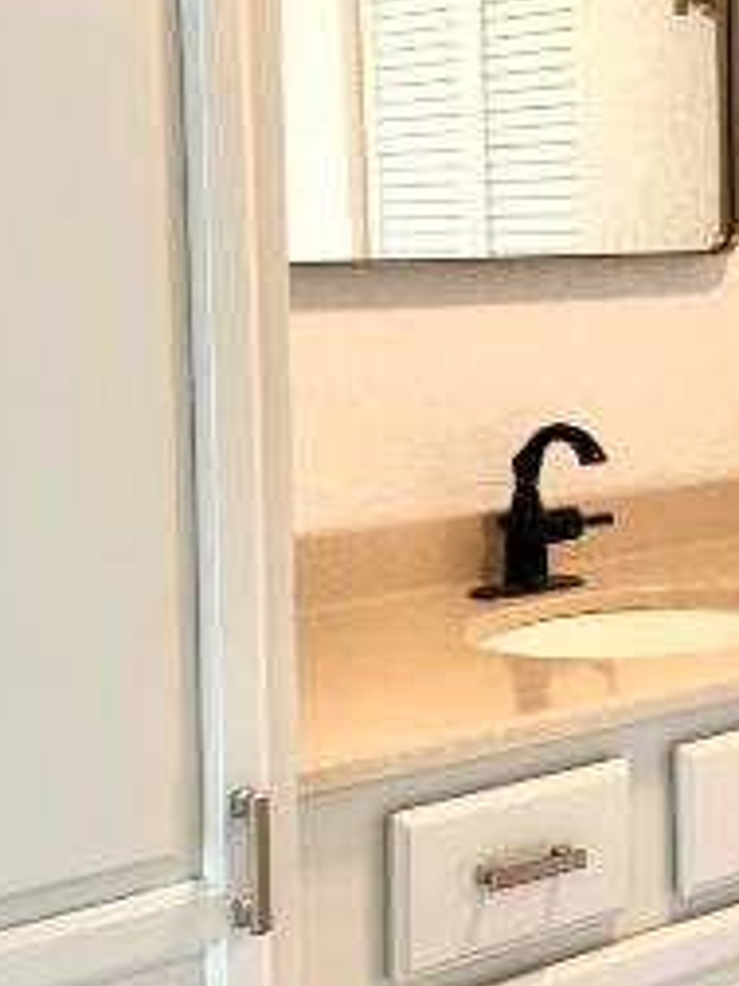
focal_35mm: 73
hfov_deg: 19.6
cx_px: 727
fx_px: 2078
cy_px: 344
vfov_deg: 26.6
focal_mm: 6.76
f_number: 1.78
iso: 100
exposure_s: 1/120
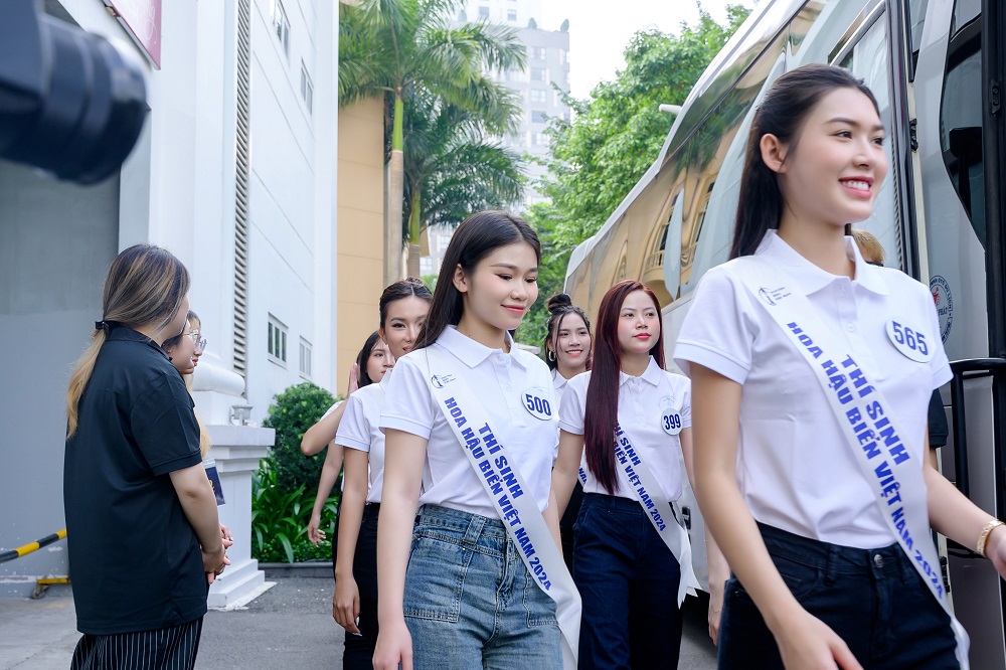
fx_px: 1173
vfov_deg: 31.9
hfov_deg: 46.4
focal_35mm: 42
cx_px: 503
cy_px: 335
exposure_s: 1/200
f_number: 5
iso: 200
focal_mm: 28
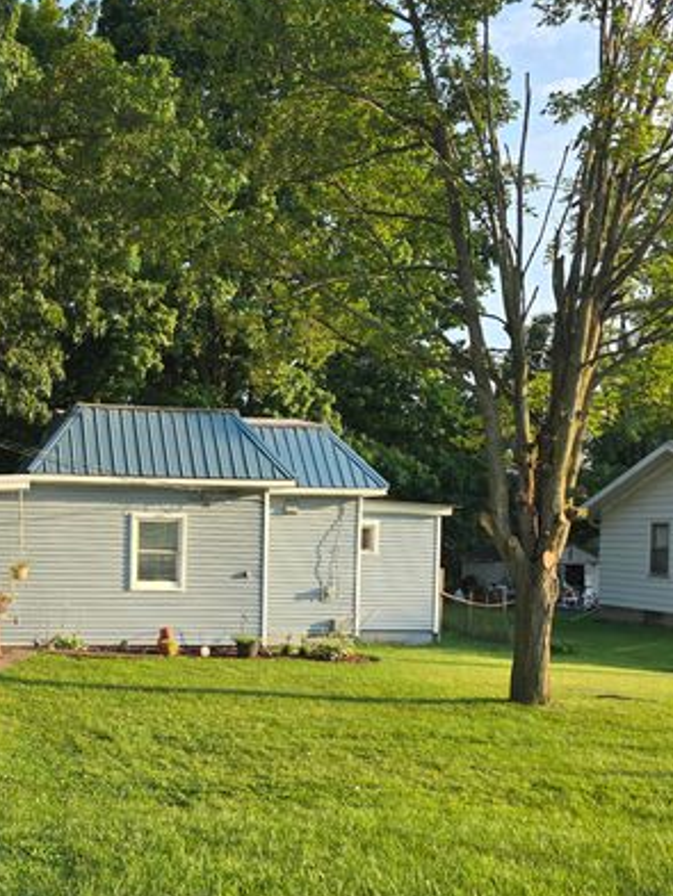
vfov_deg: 47.5
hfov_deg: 35.4
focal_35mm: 39
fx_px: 1010
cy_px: 546
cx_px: 114
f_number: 1.7
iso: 12
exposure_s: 1/180
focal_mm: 6.3
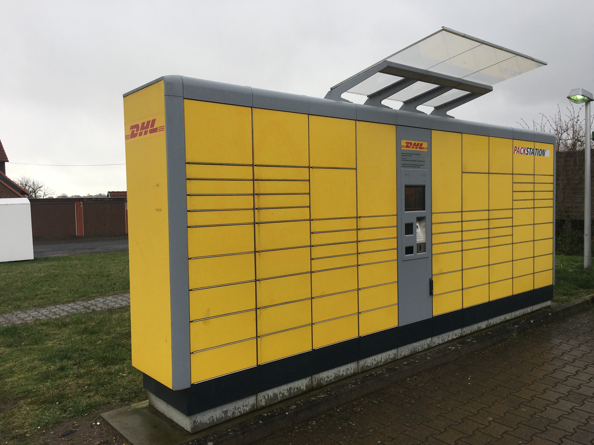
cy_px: 222
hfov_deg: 61.7
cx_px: 297
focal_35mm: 29
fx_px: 498
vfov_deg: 48.2
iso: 25
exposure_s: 1/269
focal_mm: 4.15
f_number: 2.2
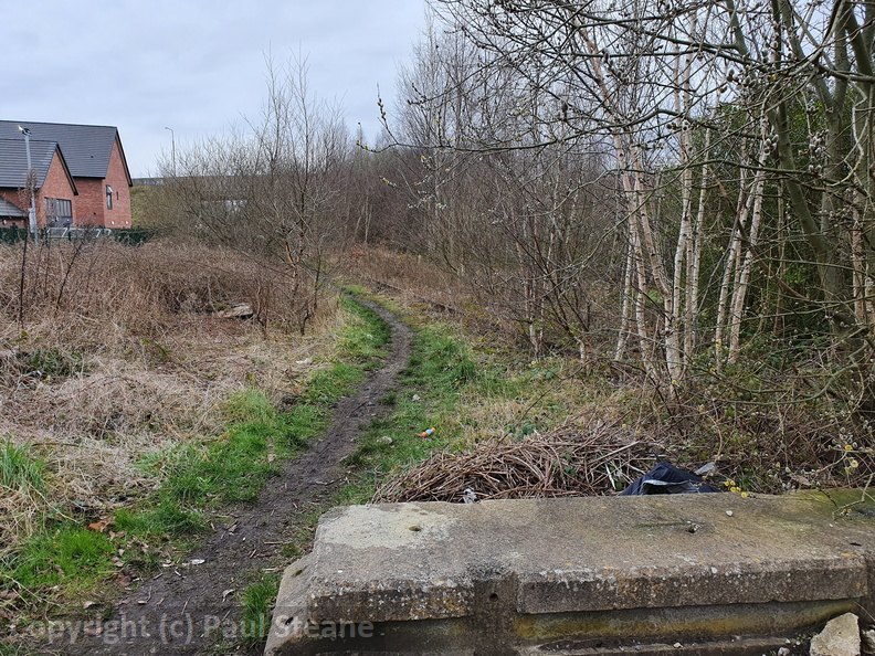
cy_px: 328
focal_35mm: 26
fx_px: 657
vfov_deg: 53.1
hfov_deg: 67.3
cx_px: 438
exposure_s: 1/123
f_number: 2.4
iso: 50
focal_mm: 4.32
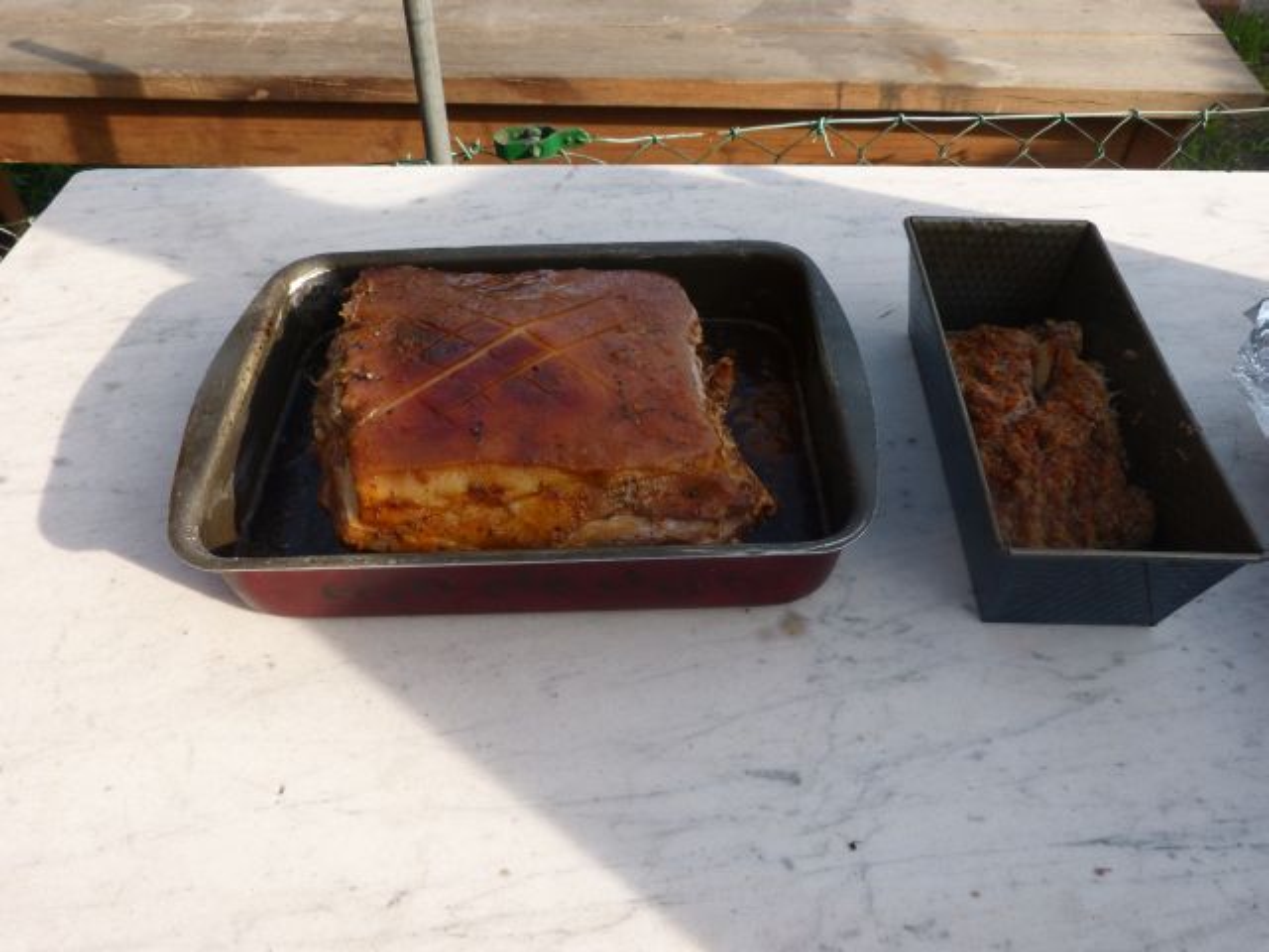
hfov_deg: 69.4
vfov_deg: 54.9
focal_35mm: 25
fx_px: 916
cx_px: 634
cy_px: 476
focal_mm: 4.5
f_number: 4
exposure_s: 1/400
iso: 100
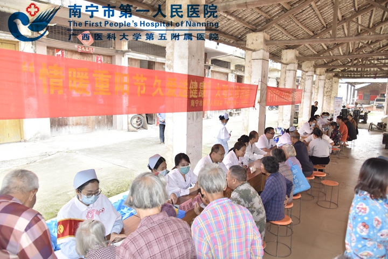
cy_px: 130
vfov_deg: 53.2
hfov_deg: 73.7
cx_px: 194
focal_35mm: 24
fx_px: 259
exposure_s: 1/80
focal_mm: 24
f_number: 4.5
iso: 500
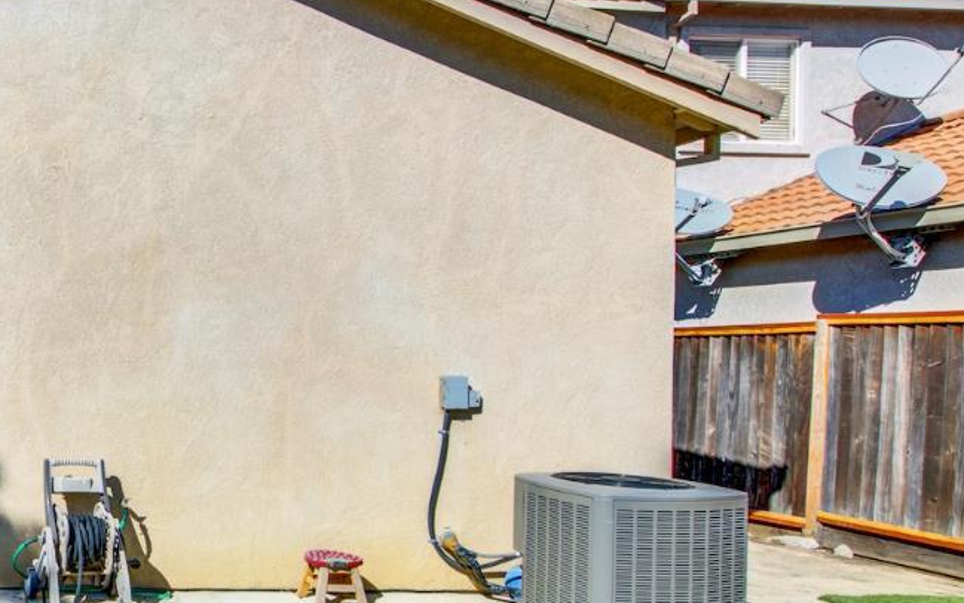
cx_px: -52
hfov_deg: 46.1
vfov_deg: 38.2
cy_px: 351
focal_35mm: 33
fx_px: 867
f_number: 14
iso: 100
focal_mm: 14
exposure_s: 1/80
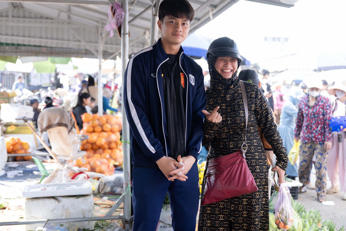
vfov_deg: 24.6
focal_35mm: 55
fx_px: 529
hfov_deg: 36.1
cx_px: 214
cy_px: 127
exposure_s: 1/250
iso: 250
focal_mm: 39
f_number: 2.8
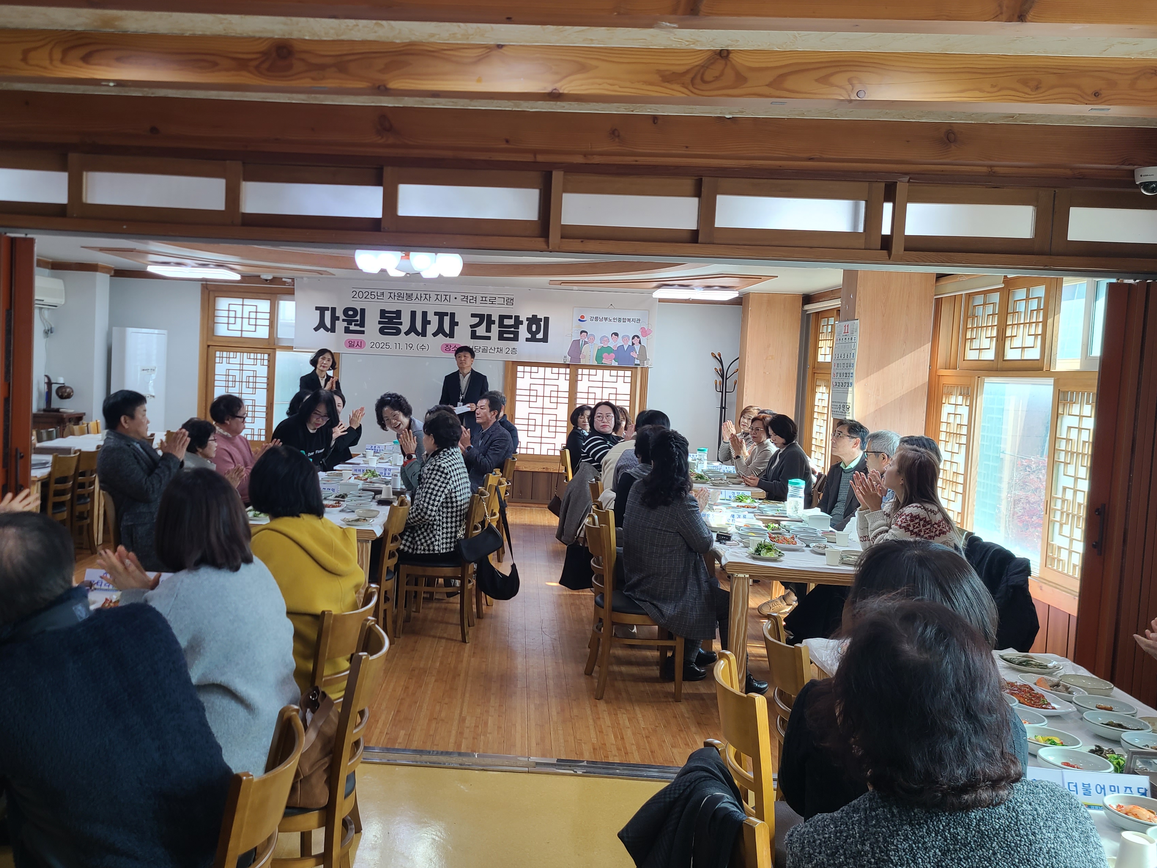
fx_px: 1036
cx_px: 514
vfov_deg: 45.4
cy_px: 422
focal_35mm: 31
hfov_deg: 58.2
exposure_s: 1/60
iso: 40
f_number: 1.8
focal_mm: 5.4
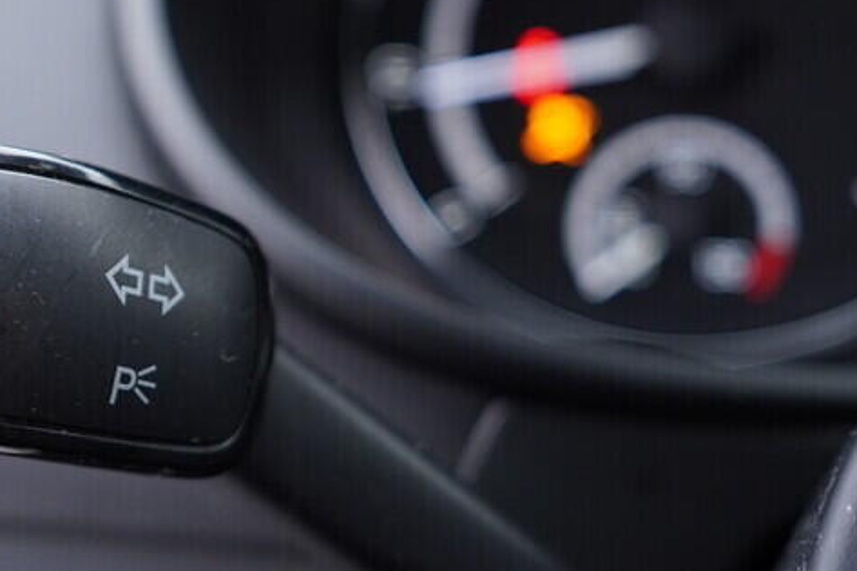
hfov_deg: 24.7
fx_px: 1856
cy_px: 287
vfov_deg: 17.5
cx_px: -16
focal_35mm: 78
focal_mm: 24
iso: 250
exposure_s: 1/40
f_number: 2.8
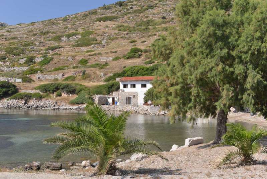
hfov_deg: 35.6
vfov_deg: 24.2
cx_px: 134
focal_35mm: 56
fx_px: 415
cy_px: 90
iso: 400
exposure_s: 1/250
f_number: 9
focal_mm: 56
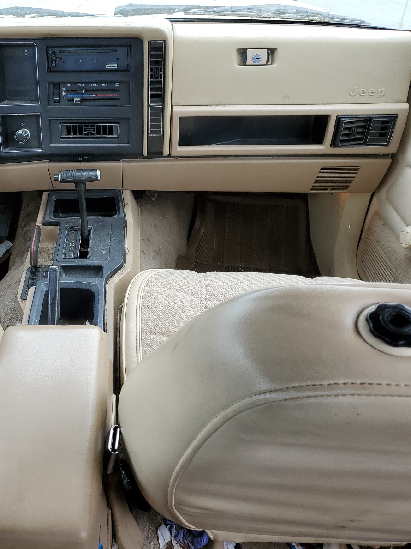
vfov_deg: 52.6
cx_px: 87
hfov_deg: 39.2
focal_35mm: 35
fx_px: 554
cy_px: 277
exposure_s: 1/455
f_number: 1.5
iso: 50
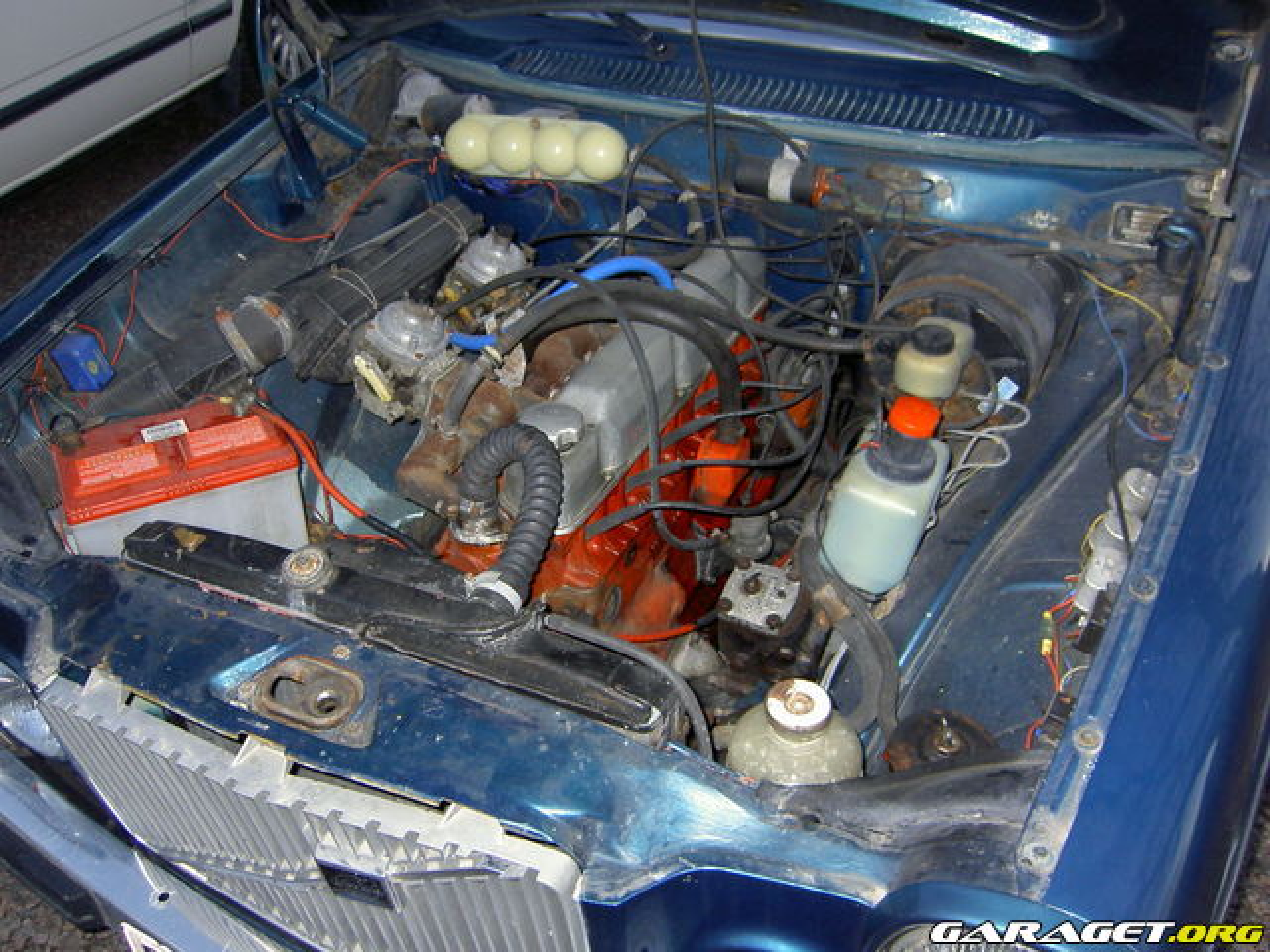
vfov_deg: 41.8
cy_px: 476
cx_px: 635
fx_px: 1247
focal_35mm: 34
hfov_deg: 54.0
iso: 100
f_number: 2.8
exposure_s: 1/60
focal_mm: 5.6
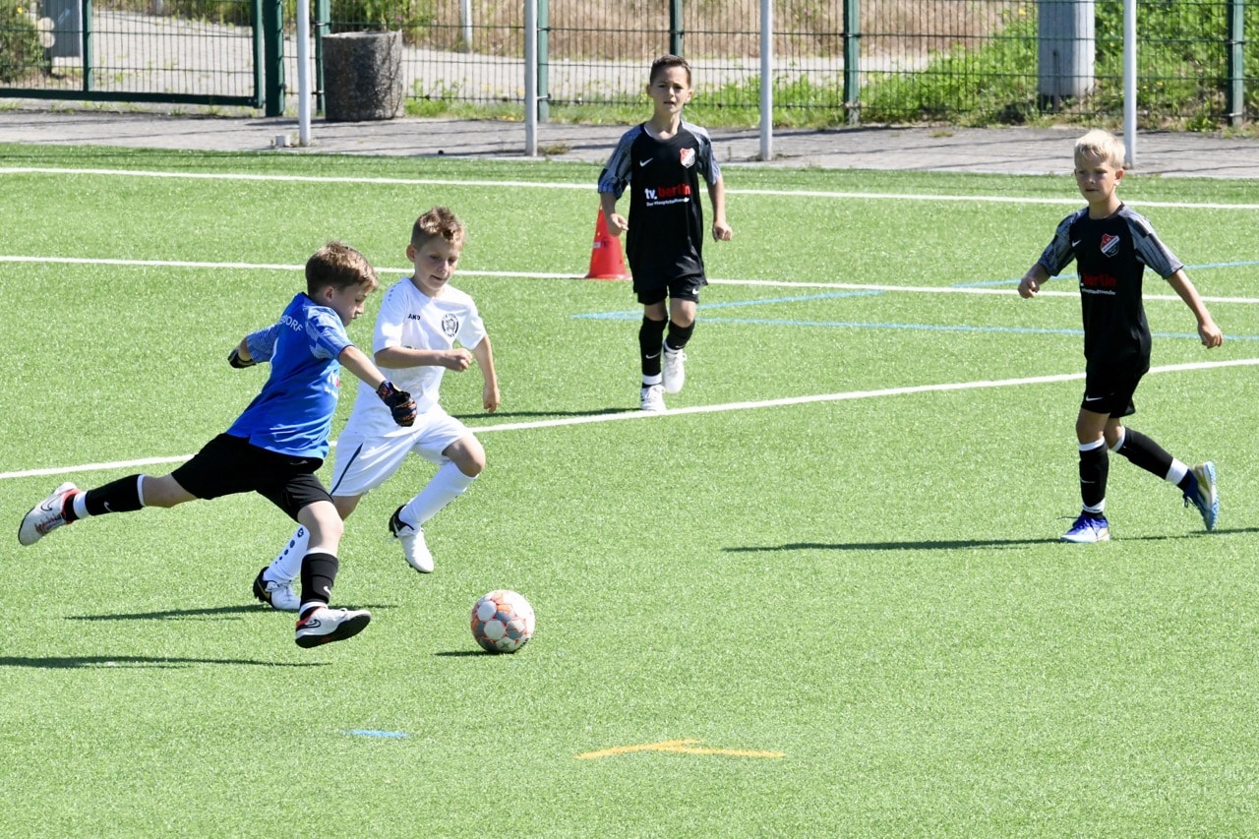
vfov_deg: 4.6
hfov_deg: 6.9
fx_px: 10490
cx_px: 630
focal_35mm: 300
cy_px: 420
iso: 3200
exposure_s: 1/1250
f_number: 14
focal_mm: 300
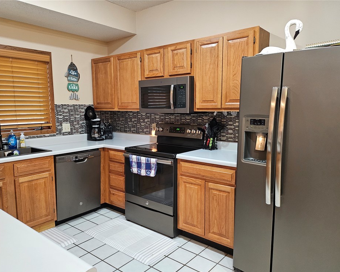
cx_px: 160
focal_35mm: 26
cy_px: 141
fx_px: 262
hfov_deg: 66.0
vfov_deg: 54.9
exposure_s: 1/60
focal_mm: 5
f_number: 1.8
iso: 640
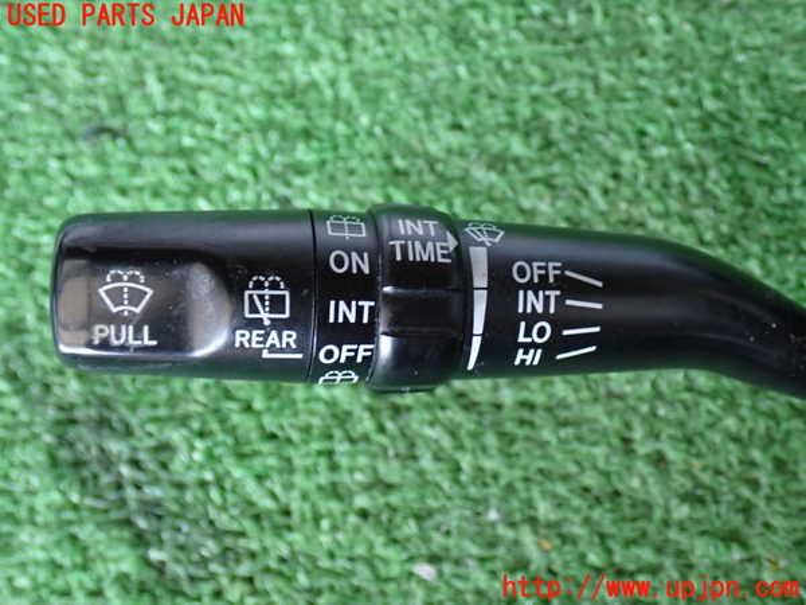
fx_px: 1024
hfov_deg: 42.9
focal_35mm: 44
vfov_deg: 32.9
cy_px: 302
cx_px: 403
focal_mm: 7.84
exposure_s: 1/40
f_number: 2.9
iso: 400
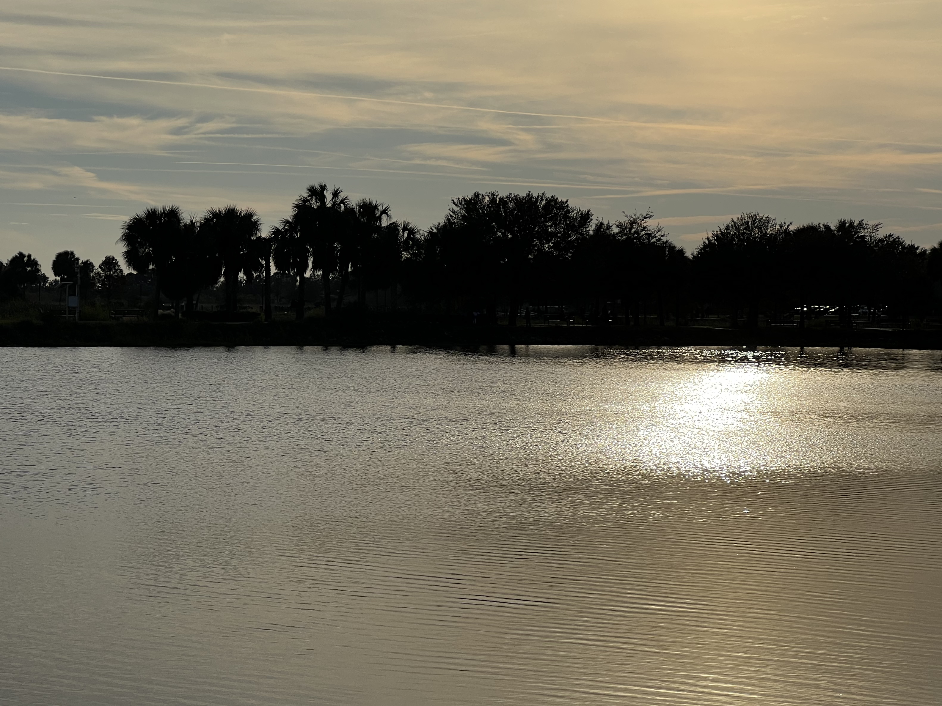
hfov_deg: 20.0
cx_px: 343
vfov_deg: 15.1
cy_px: 354
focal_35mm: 98
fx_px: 2667
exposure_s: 1/3311
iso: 25
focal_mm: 9
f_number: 2.8
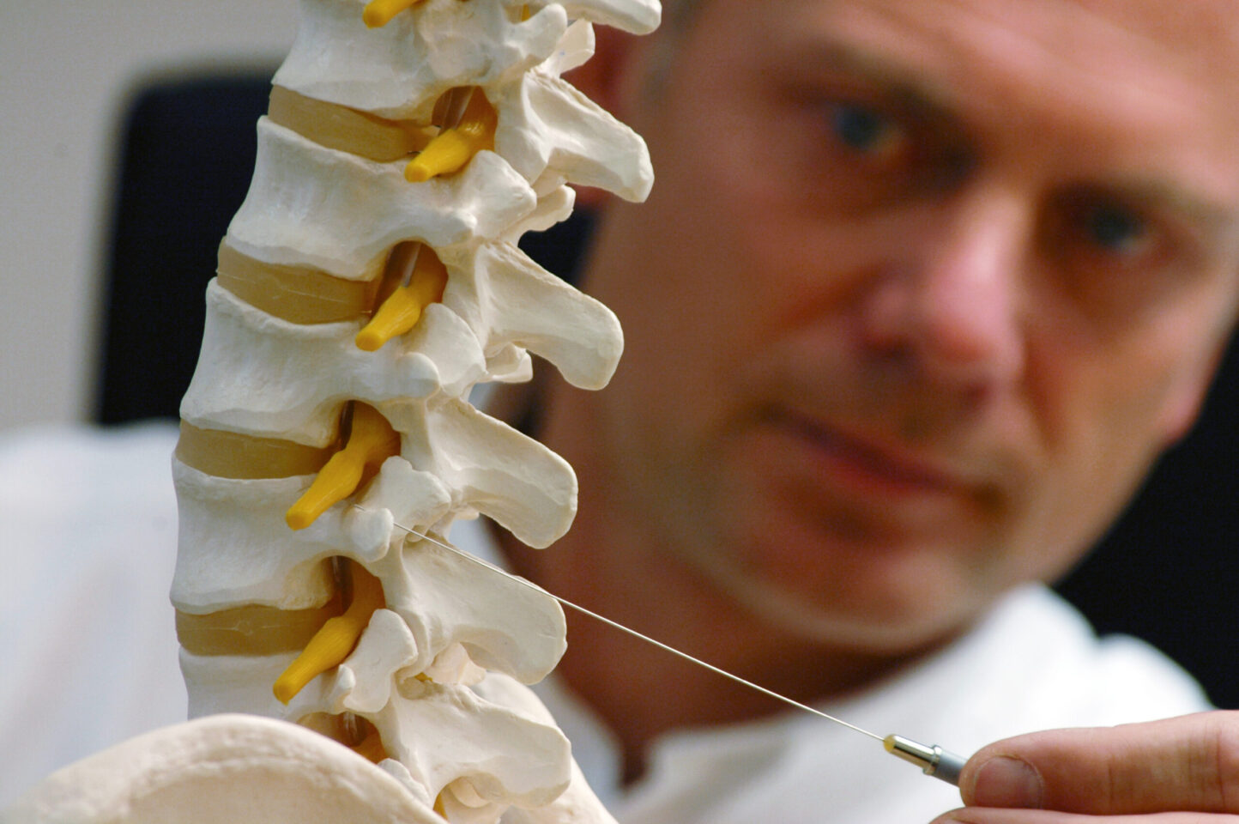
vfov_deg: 3.8
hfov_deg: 5.7
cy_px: 412
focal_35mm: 360
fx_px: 12378
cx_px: 620
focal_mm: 240
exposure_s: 1/30
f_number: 6.3
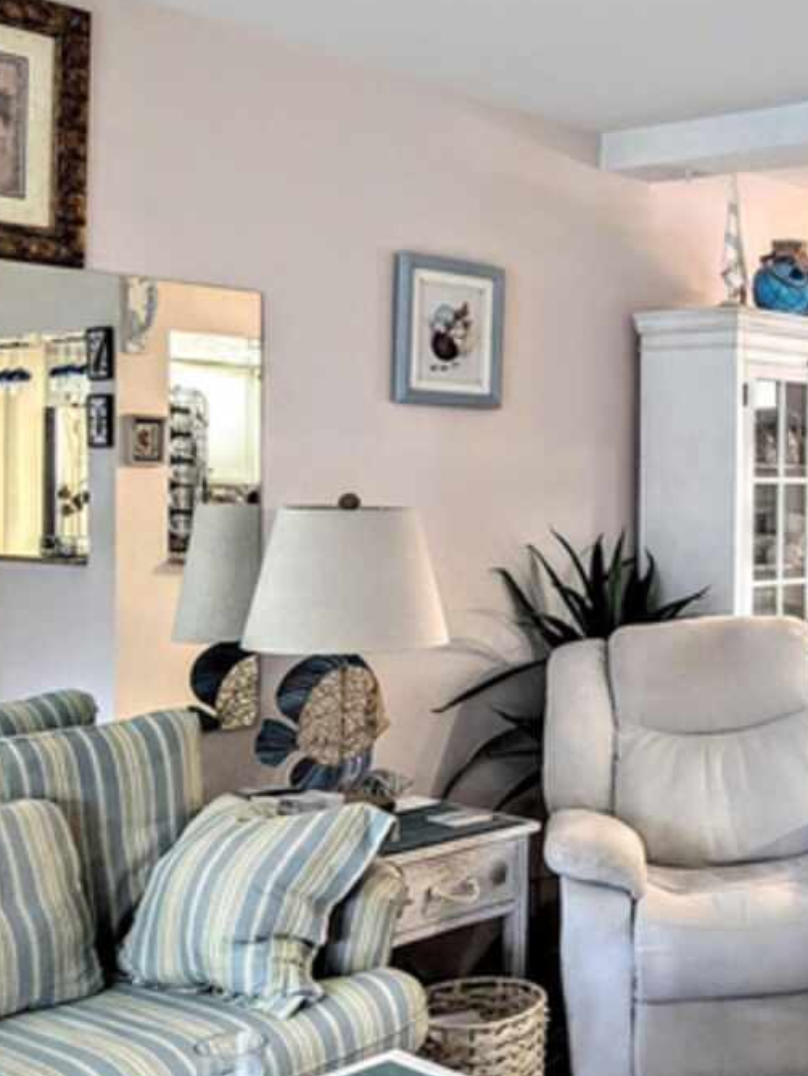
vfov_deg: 41.2
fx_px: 1431
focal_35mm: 46
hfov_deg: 28.7
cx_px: 879
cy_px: 484
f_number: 1.85
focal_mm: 6.81
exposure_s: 1/120
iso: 521
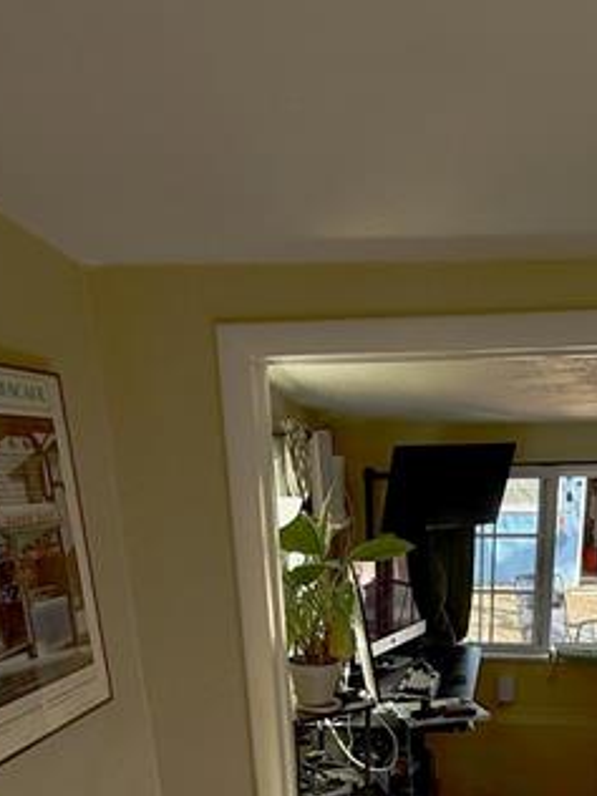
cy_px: 758
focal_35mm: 34
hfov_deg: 41.2
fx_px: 782
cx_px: 406
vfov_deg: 46.9
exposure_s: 1/117
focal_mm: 2.22
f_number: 2.2
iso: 50
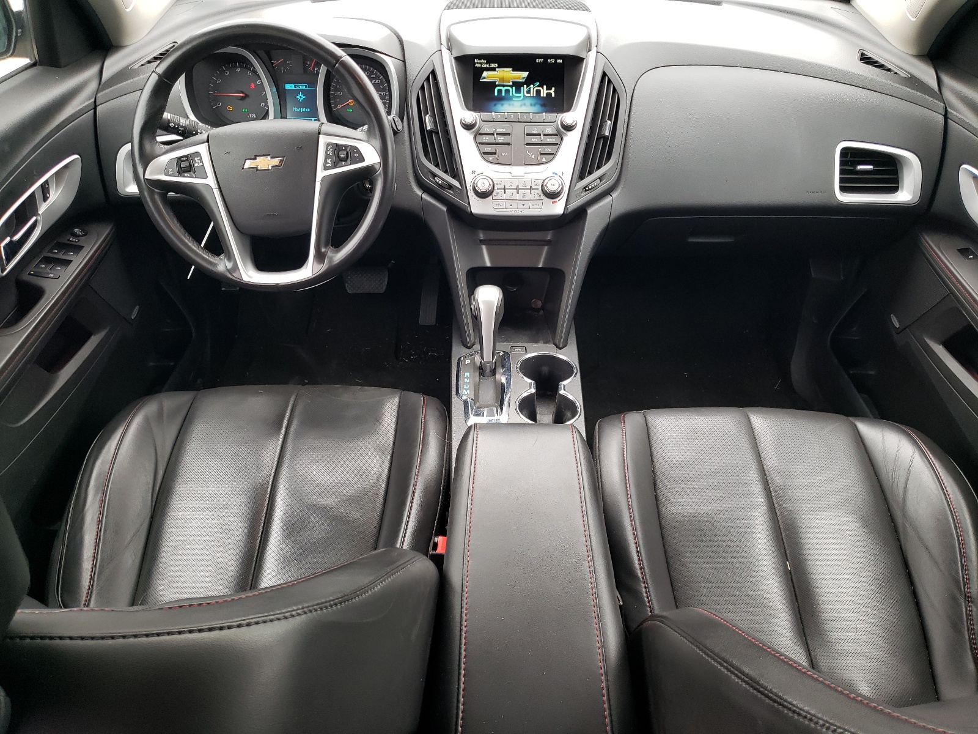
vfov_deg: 53.1
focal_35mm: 26
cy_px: 367
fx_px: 735
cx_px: 489
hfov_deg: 67.3
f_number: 1.5
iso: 72
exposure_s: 1/120
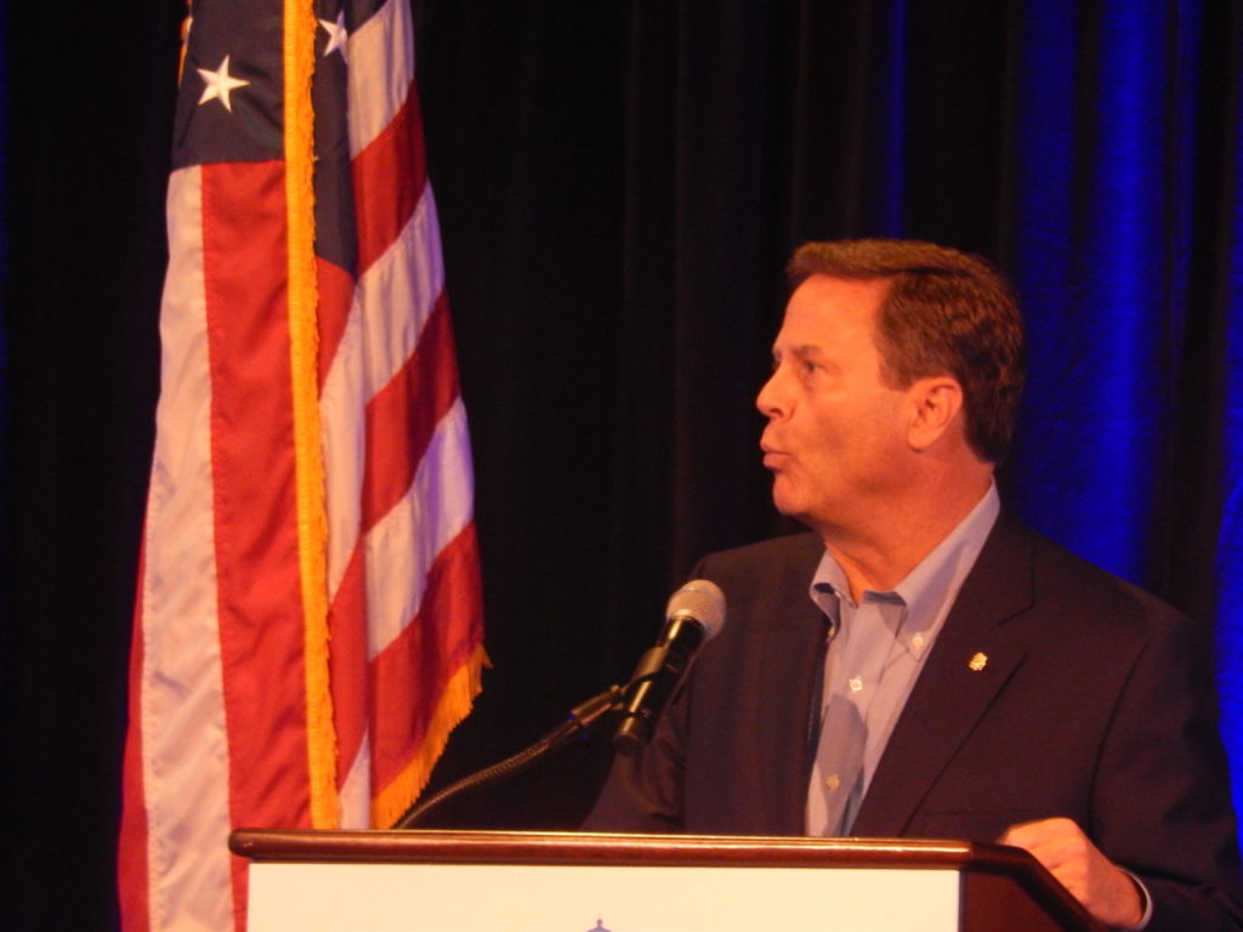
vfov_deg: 2.7
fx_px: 19750
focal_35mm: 550
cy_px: 466
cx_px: 622
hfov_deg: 3.6
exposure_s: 1/20
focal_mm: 97.9
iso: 800
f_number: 5.8
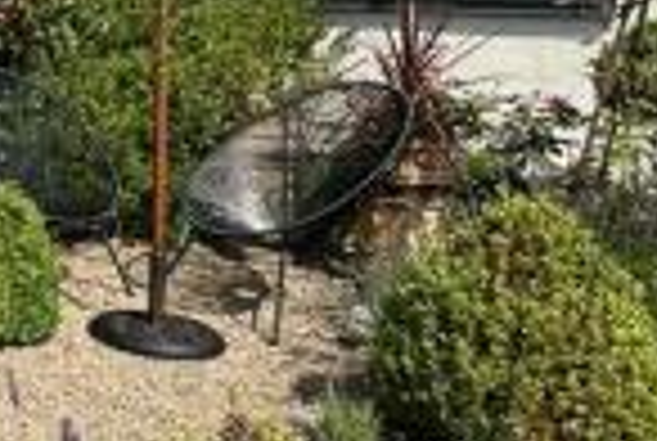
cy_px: 70
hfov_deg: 24.6
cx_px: -380
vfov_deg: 23.1
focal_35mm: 58
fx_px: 1061
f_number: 2.2
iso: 50
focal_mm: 2.22
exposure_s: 1/1103
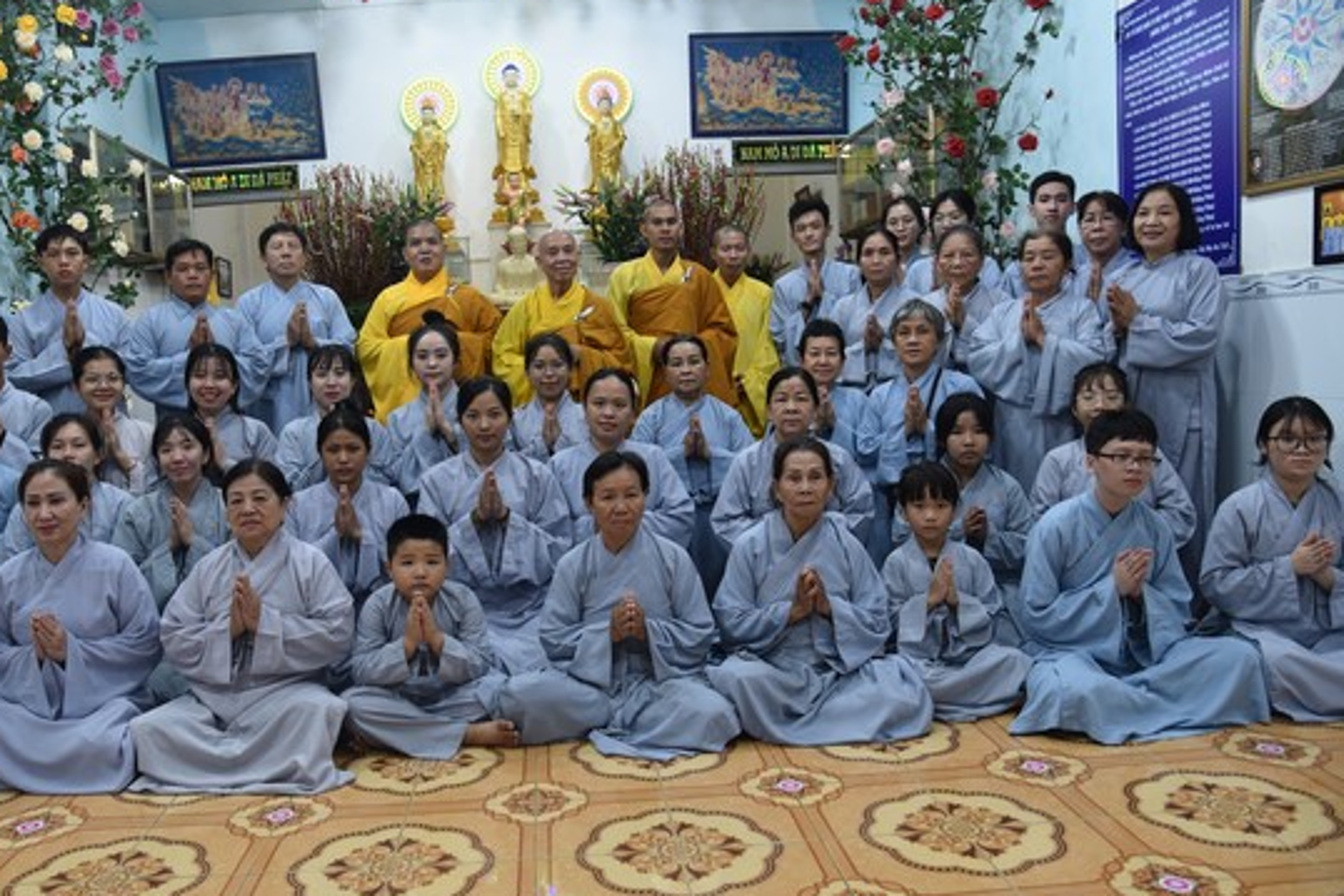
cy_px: 464
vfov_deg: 45.0
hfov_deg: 63.4
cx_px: 577
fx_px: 1083
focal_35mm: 29
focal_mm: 24
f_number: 4
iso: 500
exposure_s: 1/60
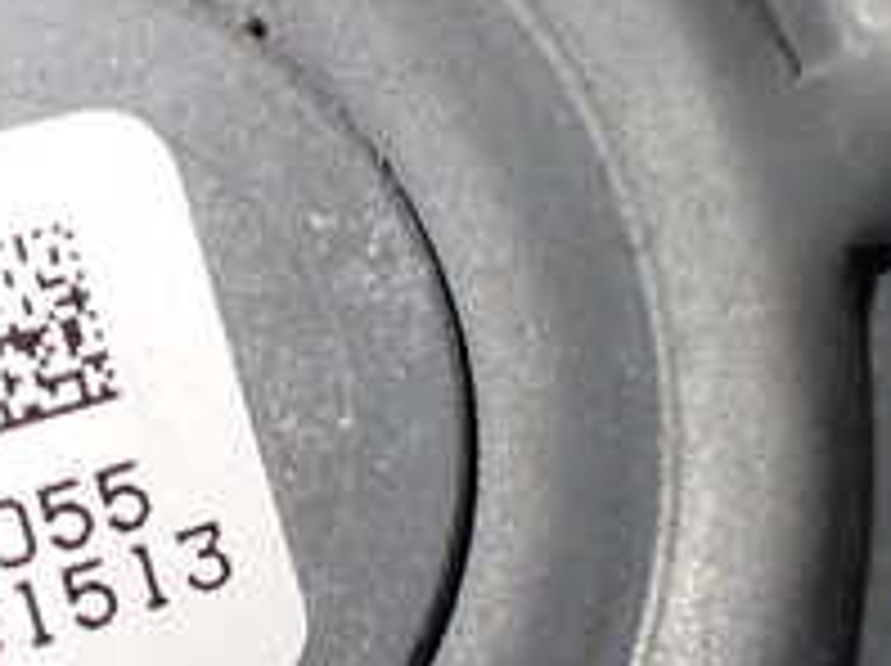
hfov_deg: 21.5
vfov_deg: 16.2
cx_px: 279
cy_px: 459
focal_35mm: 91
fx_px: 2339
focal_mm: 5.4
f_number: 2.3
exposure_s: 1/125
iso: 200
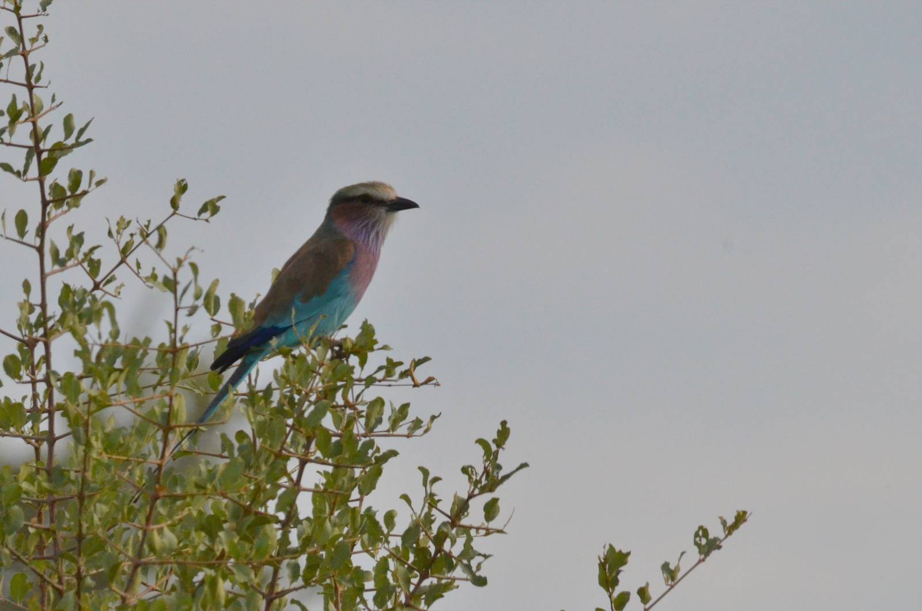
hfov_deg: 2.8
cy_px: 306
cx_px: 461
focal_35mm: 750
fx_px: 19170
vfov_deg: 1.8
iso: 2500
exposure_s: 1/2500
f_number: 13
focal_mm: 500
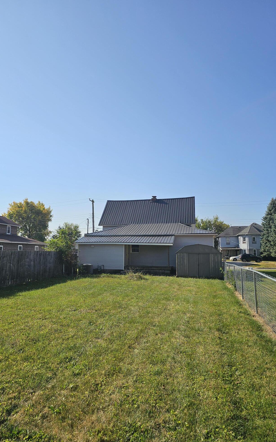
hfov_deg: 49.2
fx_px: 301
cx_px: 122
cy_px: 216
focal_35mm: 25
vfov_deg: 72.5
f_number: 1.7
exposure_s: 1/1422
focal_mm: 6.3
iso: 10
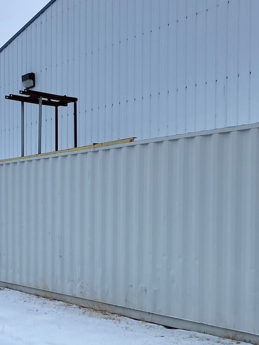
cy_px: 220
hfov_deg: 27.4
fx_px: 508
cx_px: 20
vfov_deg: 37.2
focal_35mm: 51
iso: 32
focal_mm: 4.25
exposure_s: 1/2463
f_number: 1.8
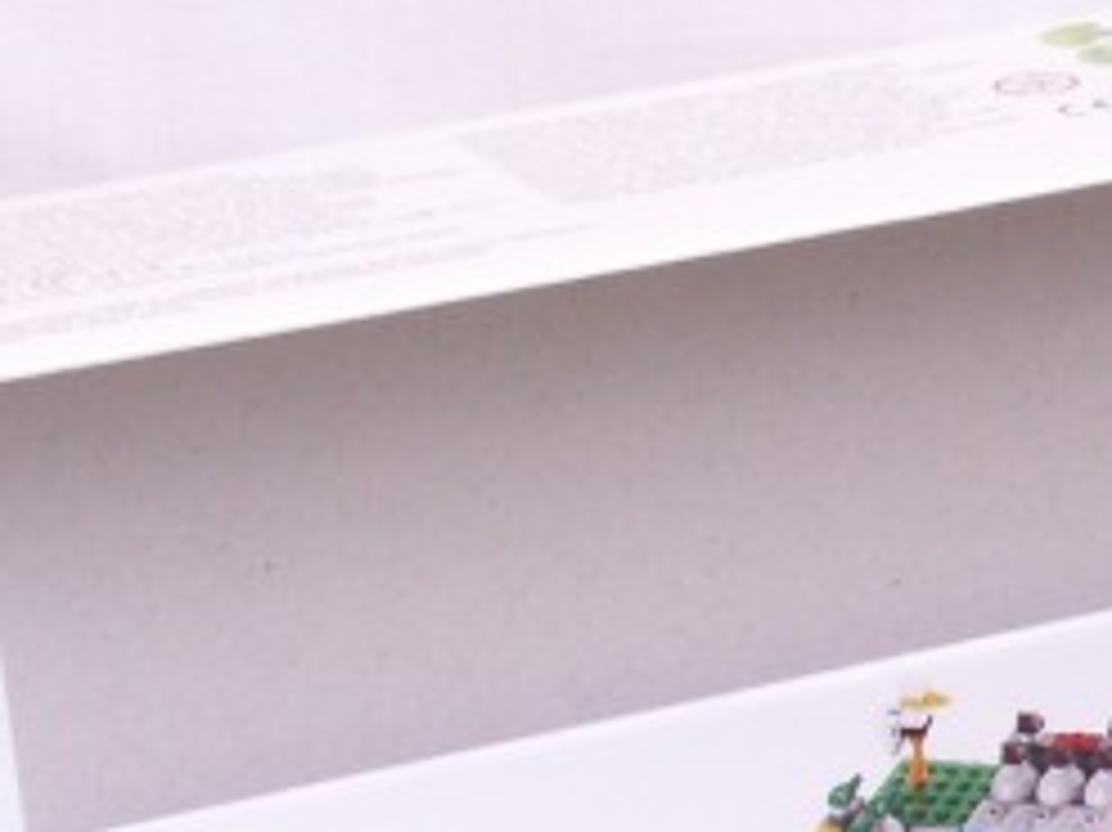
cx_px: 1369
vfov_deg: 9.0
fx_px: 5202
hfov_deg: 11.9
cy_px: 1181
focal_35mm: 162
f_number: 8
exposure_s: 1/2.5
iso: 50
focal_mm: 8.39
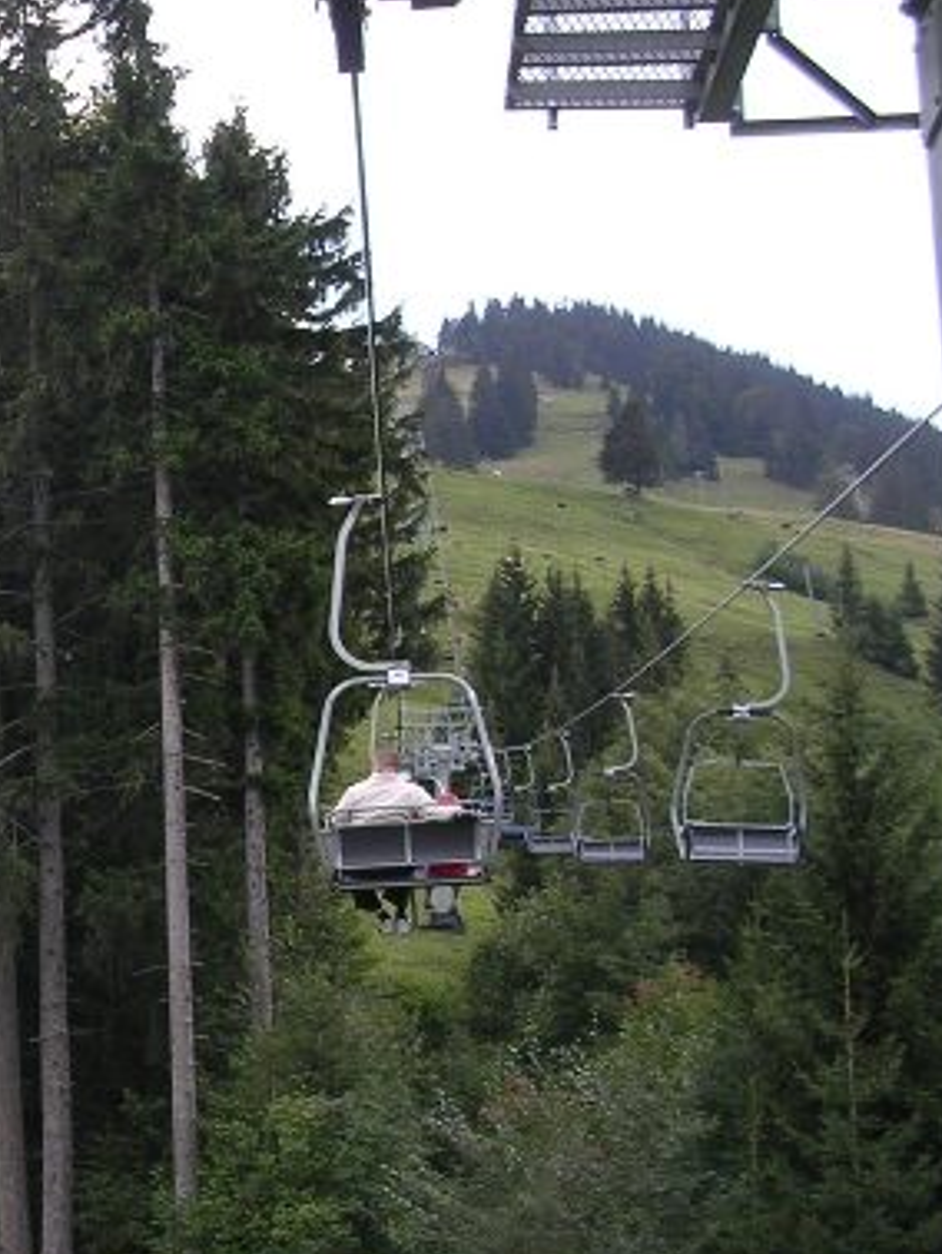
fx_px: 1631
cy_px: 717
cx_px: 425
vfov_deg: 42.0
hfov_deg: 32.2
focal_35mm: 45
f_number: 2.8
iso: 100
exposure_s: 1/423
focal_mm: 5.8
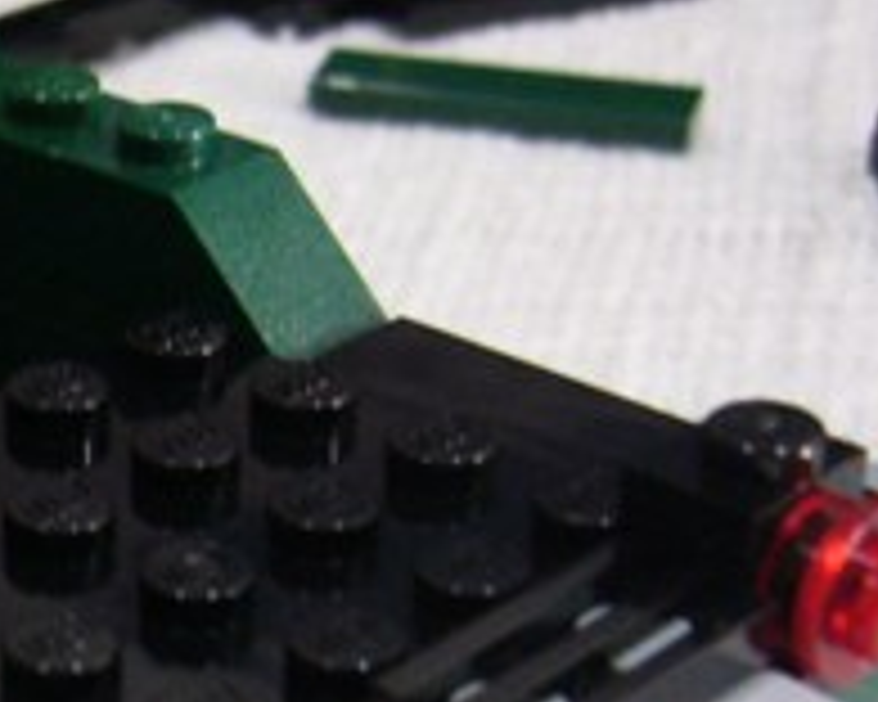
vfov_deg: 13.6
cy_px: 644
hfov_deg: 16.4
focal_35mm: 112
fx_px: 2910
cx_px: -198
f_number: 2.8
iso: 200
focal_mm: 5.8
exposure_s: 1/8
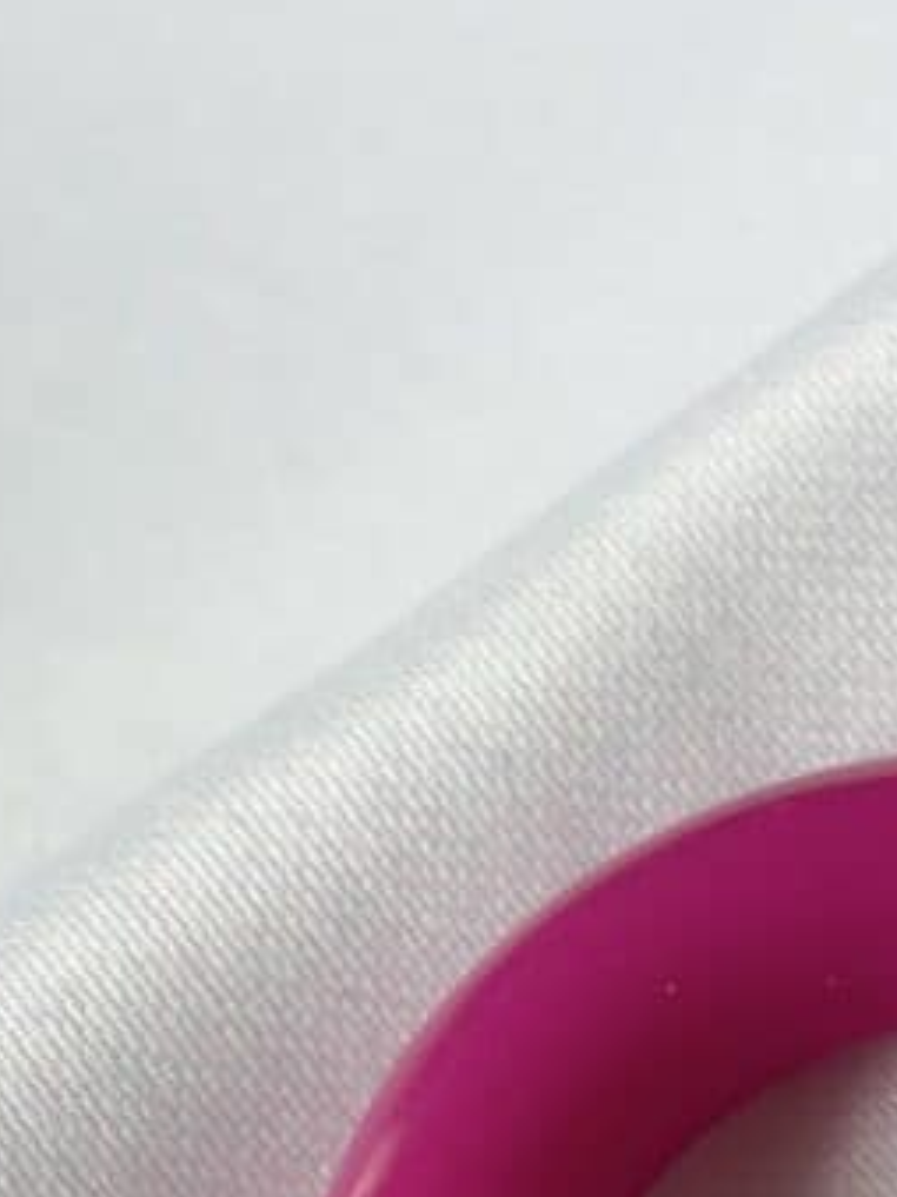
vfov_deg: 12.4
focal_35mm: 157
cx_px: 1077
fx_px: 5428
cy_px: 1285
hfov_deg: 9.3
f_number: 1.6
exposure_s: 1/123
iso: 25
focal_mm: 5.96
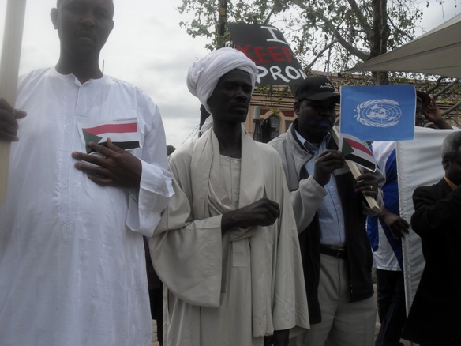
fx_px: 466
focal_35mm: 35
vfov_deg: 40.7
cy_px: 173
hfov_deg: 52.6
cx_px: 230
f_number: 8.4
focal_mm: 6.3
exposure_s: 1/250
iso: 100
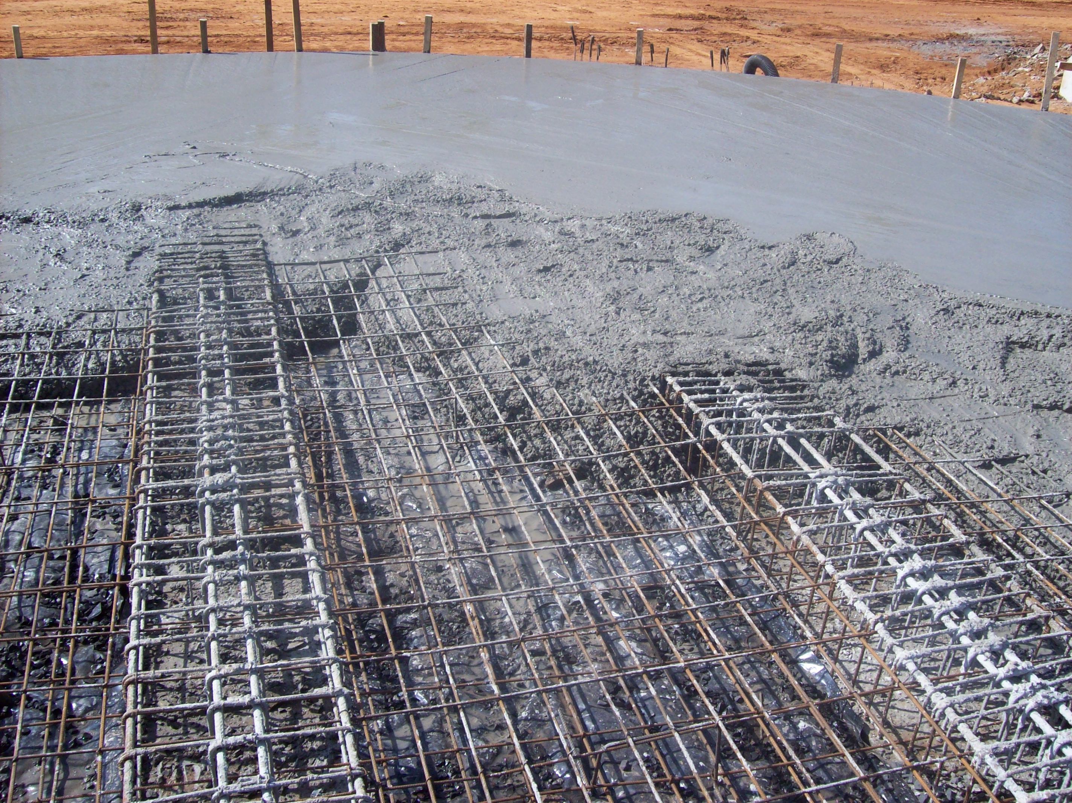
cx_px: 536
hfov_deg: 51.4
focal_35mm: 36
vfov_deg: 39.6
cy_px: 402
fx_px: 1114
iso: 80
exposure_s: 1/493
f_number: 4.8
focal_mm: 6
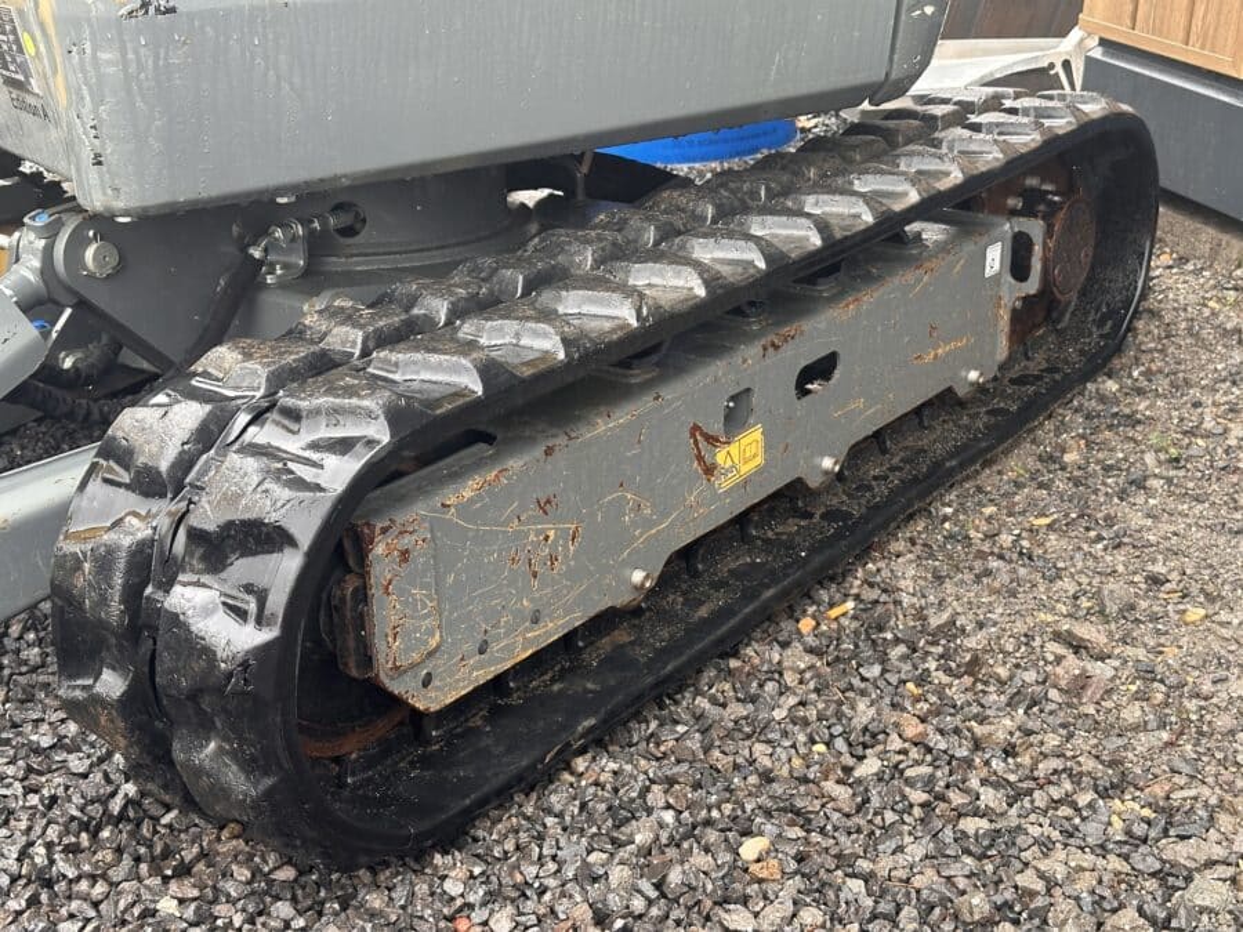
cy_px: 466
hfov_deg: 39.7
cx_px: 622
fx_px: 1724
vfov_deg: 30.3
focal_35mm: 48
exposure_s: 1/60
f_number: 1.78
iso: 200
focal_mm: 6.86
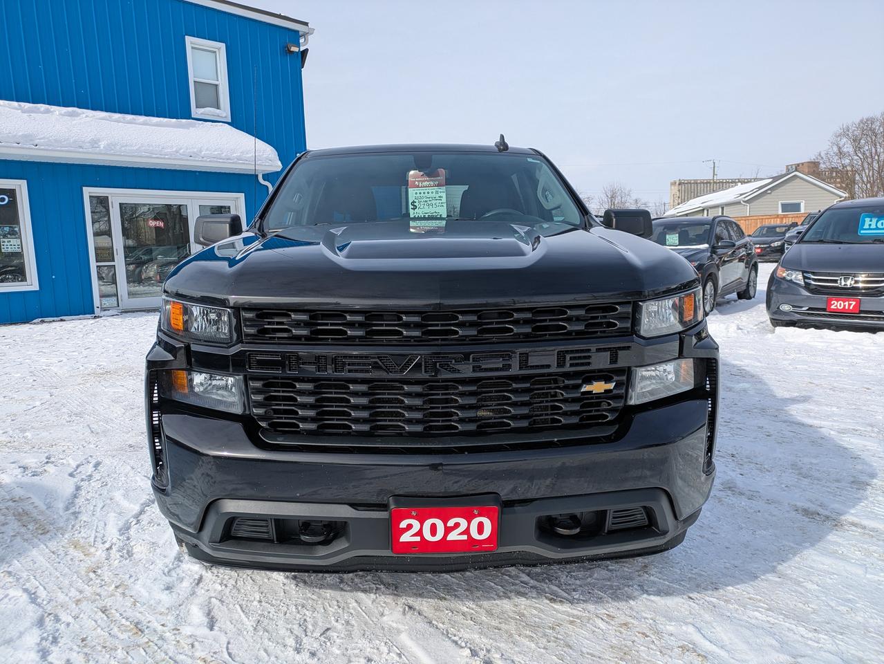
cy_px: 332
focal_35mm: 25
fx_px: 639
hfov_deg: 69.4
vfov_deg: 54.9
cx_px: 442
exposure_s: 1/2370
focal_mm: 5.43
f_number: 1.89
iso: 46
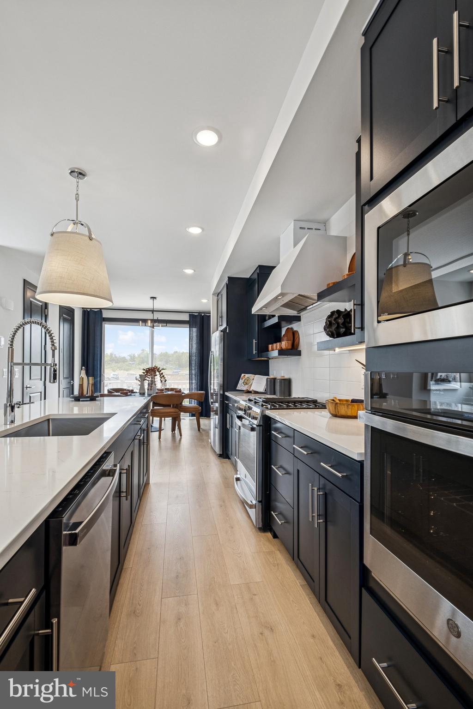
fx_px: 296
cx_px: 236
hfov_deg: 77.3
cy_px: 354
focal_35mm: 15
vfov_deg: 100.4
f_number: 8
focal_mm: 10
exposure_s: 1/30
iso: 400
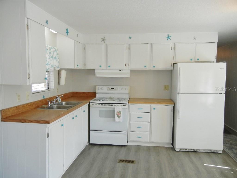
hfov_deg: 60.0
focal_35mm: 30
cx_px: 118
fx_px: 205
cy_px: 89
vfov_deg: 46.8
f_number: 3.5
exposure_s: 1/83
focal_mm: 5.4
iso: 160
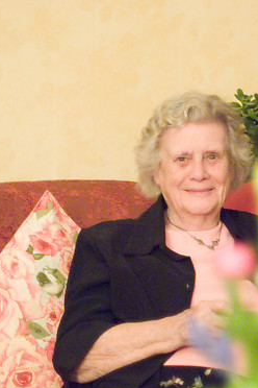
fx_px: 1301
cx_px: 192
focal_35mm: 121
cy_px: 296
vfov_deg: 16.8
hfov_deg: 11.3
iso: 400
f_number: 1.4
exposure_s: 1/30
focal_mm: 50
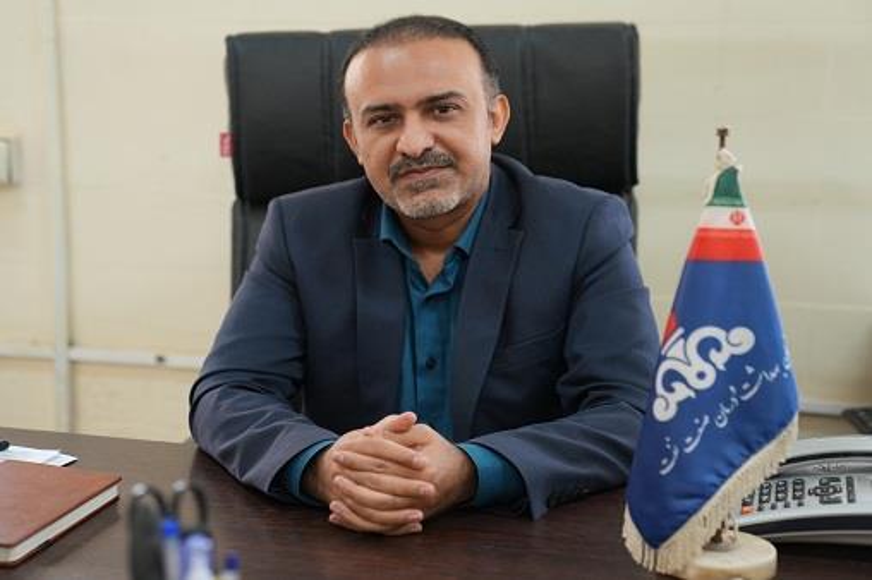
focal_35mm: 58
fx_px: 1404
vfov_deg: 23.3
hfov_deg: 34.5
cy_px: 290
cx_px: 436
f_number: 2.8
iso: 800
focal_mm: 58
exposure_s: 1/100
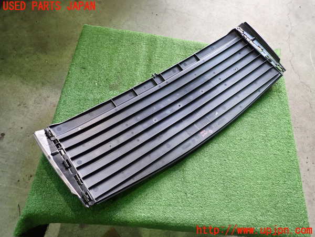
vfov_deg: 54.9
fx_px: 227
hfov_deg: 69.4
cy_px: 118
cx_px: 158
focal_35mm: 25
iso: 200
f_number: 2
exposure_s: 1/30
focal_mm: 4.5
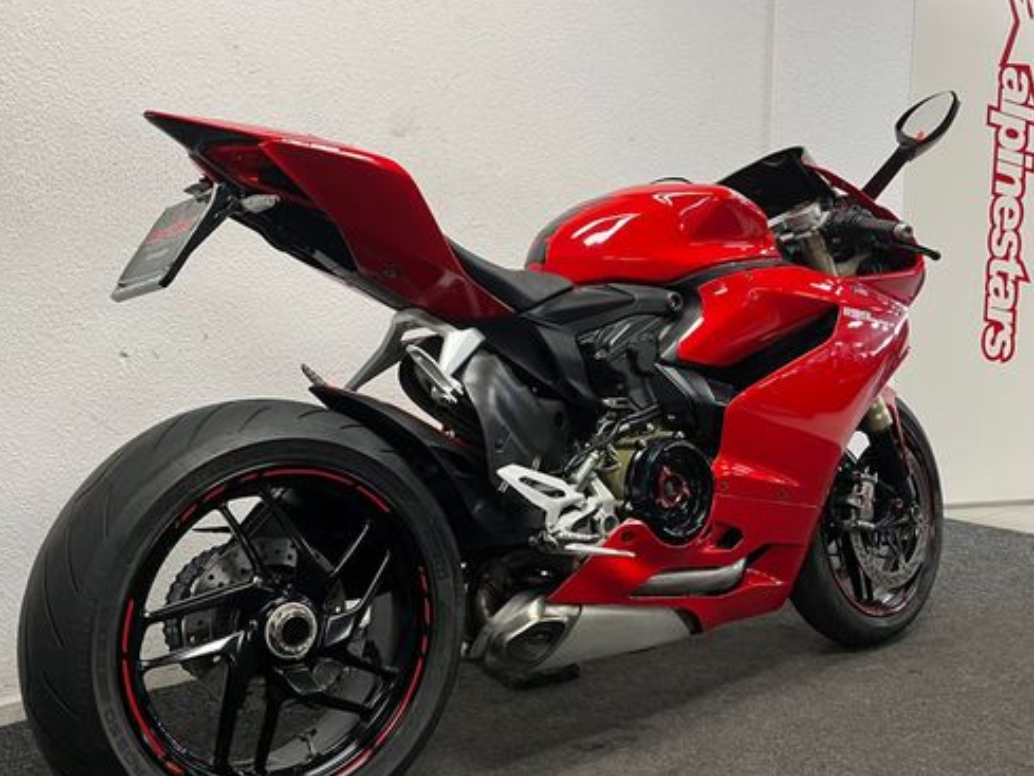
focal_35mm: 34
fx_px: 1016
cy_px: 412
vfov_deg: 41.8
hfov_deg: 53.9
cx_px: 495
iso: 80
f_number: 1.6
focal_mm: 5.1
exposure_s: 1/50
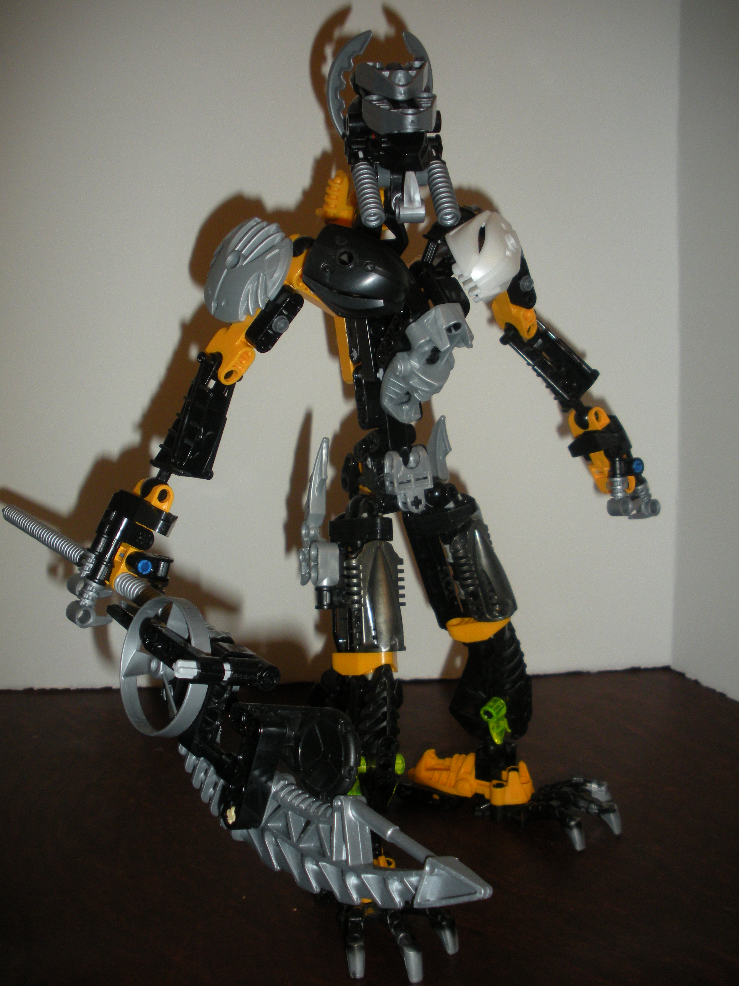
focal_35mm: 35
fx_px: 996
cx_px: 370
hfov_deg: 40.7
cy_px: 493
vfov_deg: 52.6
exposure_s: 1/60
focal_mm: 6.3
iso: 200
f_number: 3.5
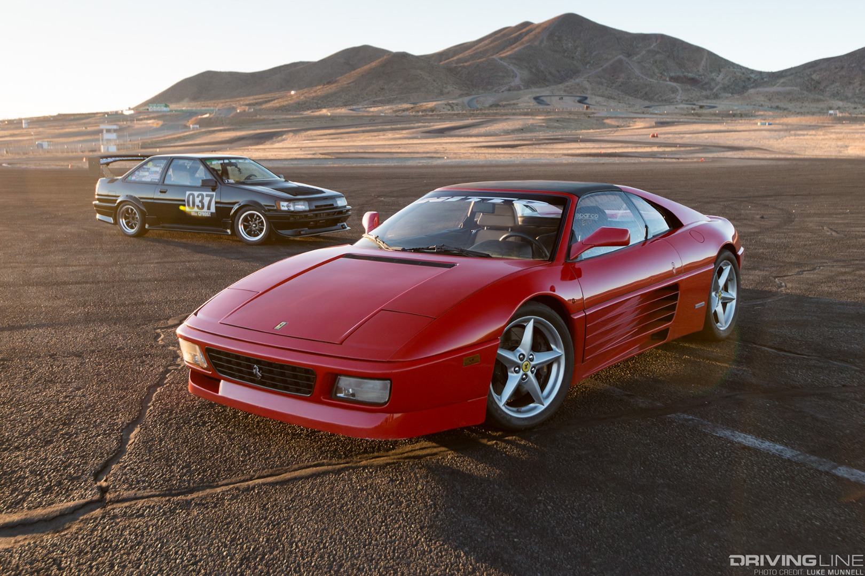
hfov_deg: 54.4
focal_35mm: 35
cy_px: 288
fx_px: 841
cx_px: 432
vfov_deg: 37.9
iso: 800
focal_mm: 35
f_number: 5
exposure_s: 1/250
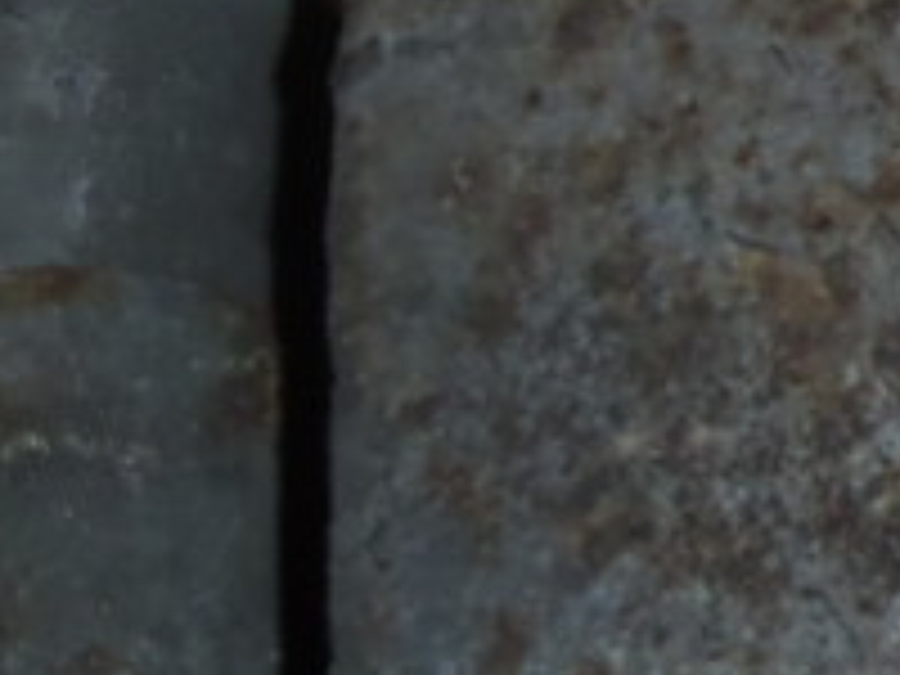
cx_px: 1386
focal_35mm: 243
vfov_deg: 6.1
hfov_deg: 8.0
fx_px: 6318
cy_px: 518
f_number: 4.6
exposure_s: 1/40
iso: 100
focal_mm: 6.83
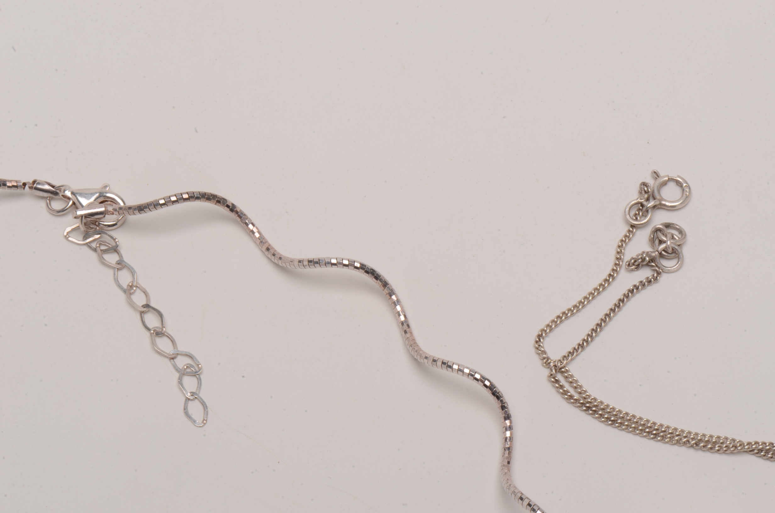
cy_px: 256
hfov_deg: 16.1
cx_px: 388
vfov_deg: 10.7
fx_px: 2739
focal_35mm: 128
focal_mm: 85
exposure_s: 1/125
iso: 100
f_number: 36
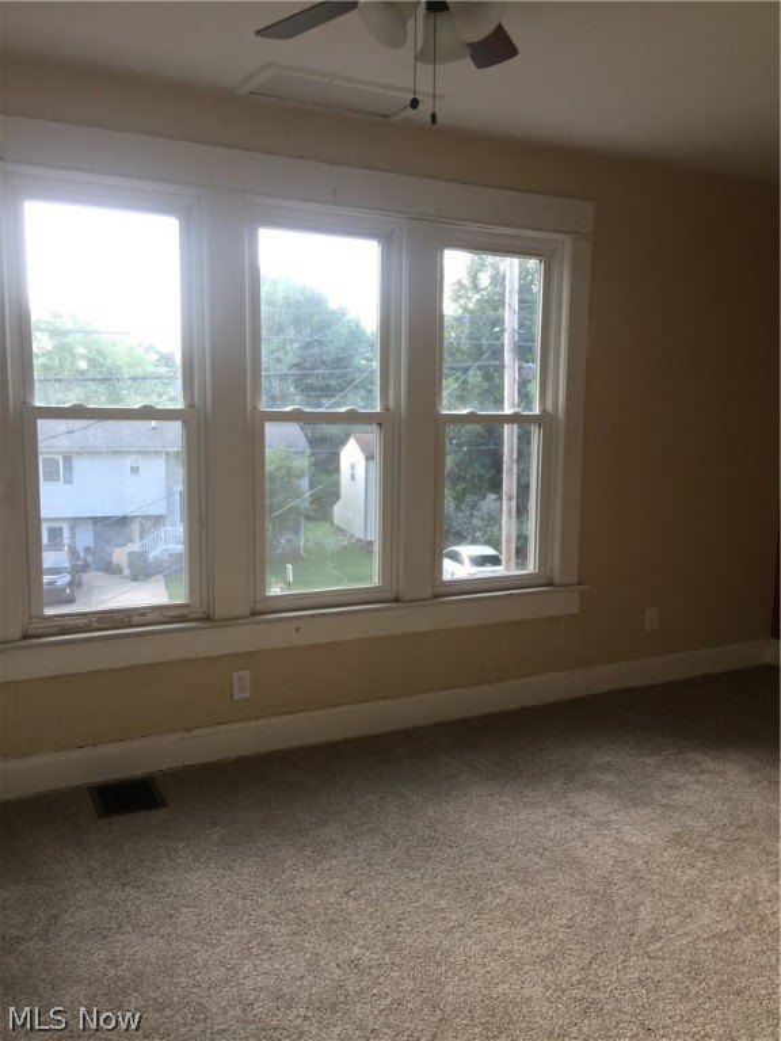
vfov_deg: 61.7
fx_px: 872
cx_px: 390
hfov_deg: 48.2
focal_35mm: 29
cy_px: 520
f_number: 2.2
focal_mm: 4.15
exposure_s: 1/30
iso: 32
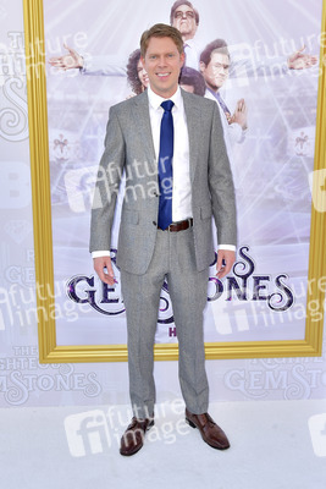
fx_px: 489
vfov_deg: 53.1
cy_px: 244
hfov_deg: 36.9
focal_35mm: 36
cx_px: 163
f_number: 7.1
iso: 320
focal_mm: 36
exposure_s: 1/250
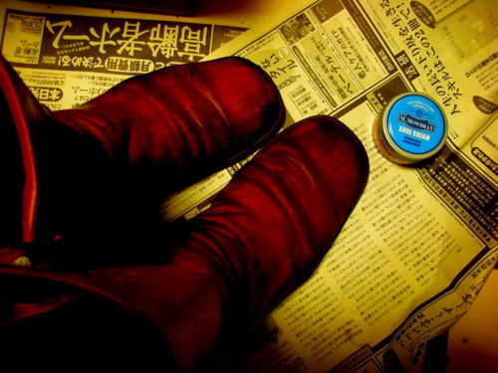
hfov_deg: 52.6
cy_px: 186
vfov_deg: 40.7
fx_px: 504
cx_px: 249
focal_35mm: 35
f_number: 2.8
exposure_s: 1/7.9
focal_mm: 5.8
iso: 143
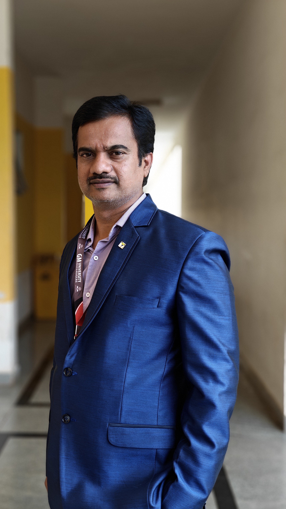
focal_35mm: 52
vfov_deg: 39.9
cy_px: 252
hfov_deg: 23.0
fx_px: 701
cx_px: 94
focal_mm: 7.1
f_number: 4.5
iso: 320
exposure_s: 1/200
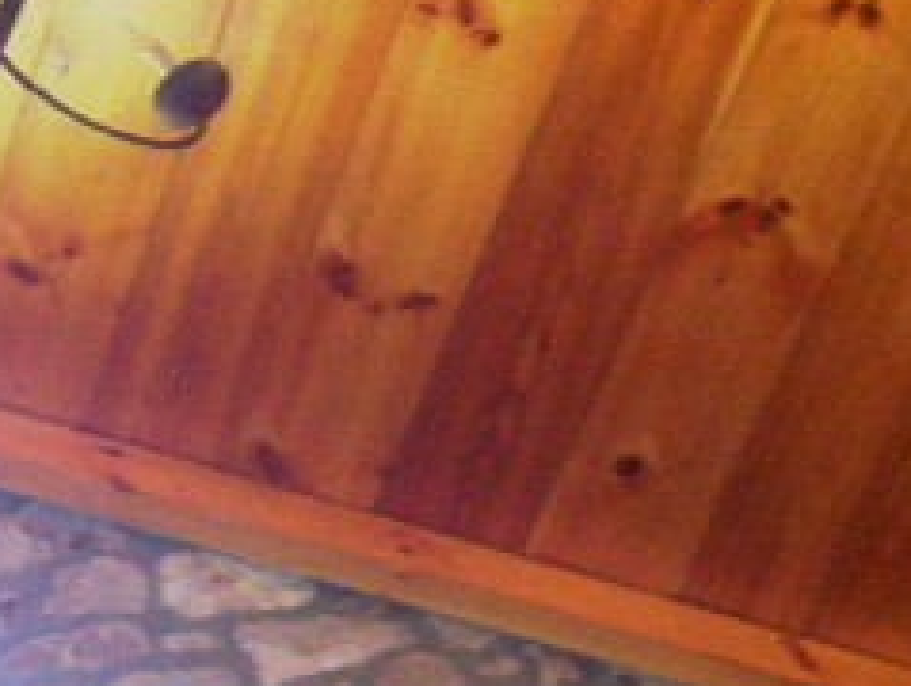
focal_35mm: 123
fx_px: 3242
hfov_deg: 15.2
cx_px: -297
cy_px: 324
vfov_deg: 12.1
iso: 140
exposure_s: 1/39.2
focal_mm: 5.54
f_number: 2.76
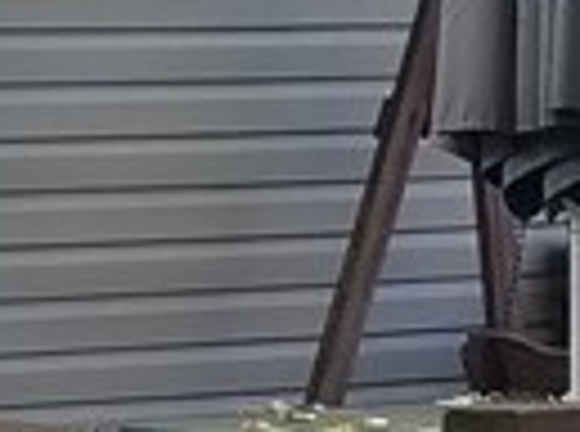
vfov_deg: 7.1
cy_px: 374
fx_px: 3459
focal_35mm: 207
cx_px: -193
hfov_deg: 9.4
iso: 50
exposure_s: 1/147
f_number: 1.7
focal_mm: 4.2
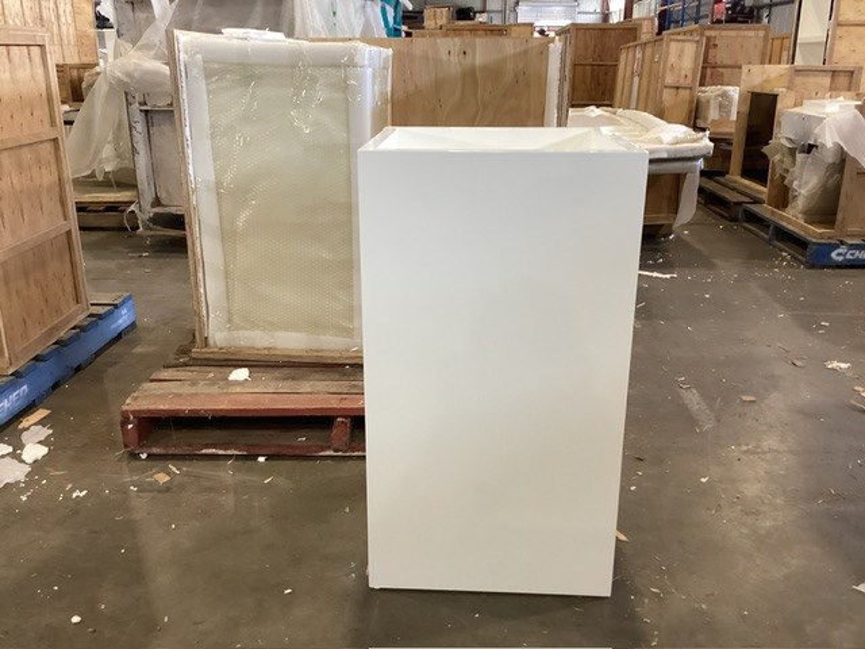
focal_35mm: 31
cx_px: 432
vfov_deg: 45.4
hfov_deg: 58.4
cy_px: 324
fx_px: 775
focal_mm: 3.3
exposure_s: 1/50
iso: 160
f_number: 2.4
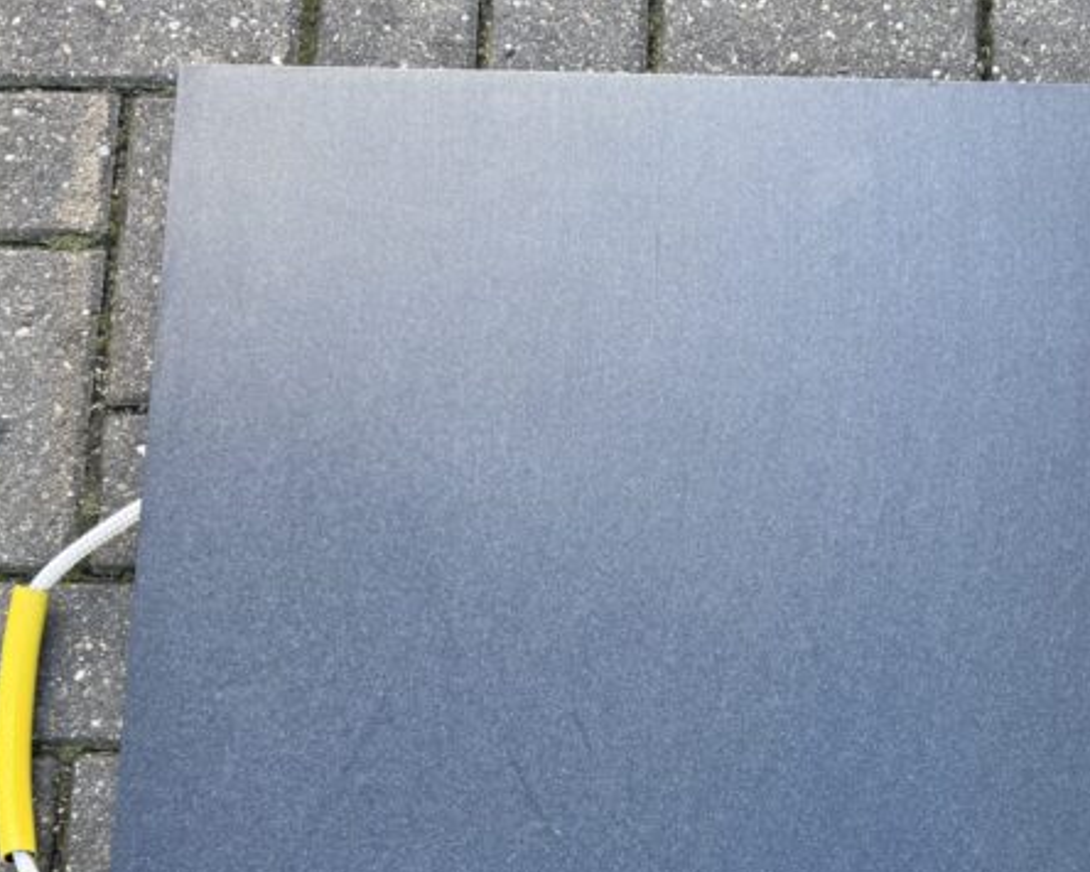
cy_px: 850
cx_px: 857
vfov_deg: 26.7
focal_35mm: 54
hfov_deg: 33.8
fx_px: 1742
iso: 64
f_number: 1.78
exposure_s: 1/201
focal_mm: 6.76
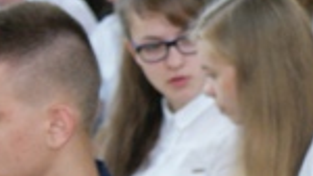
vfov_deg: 3.3
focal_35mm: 369
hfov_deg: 5.7
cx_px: 636
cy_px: 182
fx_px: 3061
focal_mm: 55
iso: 400
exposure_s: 1/80
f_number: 5.6
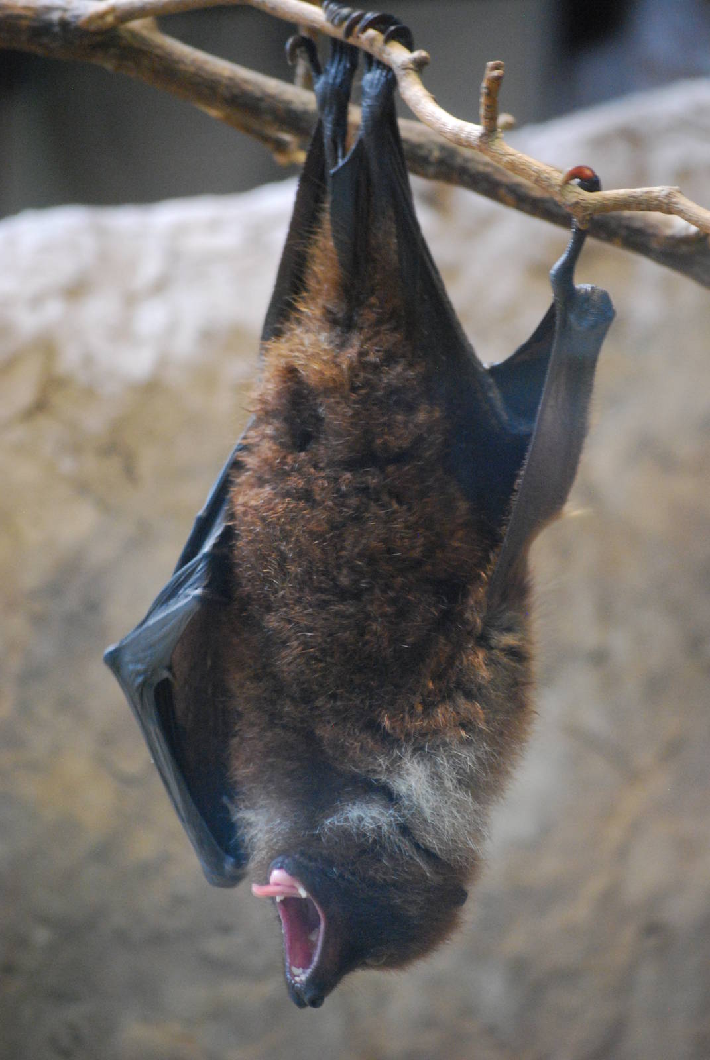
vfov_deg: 13.9
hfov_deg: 9.4
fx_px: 4336
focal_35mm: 147
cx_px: 355
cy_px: 530
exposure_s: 1/10
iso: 1600
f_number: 4.5
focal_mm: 98
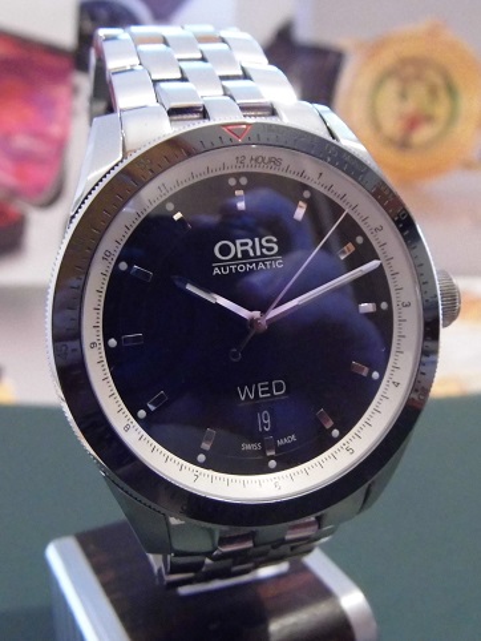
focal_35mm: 29
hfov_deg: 48.3
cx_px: 240
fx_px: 537
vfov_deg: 61.6
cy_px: 320
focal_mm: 5.2
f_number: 3.2
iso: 800
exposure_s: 1/30
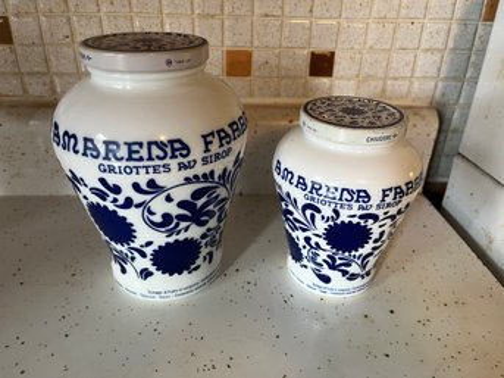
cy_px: 189
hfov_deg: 67.3
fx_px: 378
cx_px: 252
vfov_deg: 53.0
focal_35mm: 26
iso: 125
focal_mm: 5.1
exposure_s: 1/60
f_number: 1.6
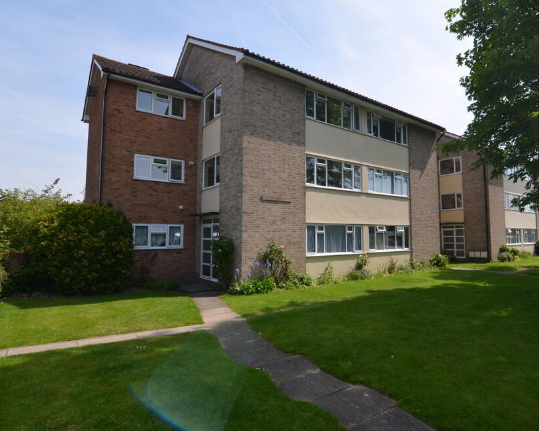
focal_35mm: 20
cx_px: 315
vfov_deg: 67.3
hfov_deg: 78.9
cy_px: 216
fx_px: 324
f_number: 8
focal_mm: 11.5
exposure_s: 1/200
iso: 100
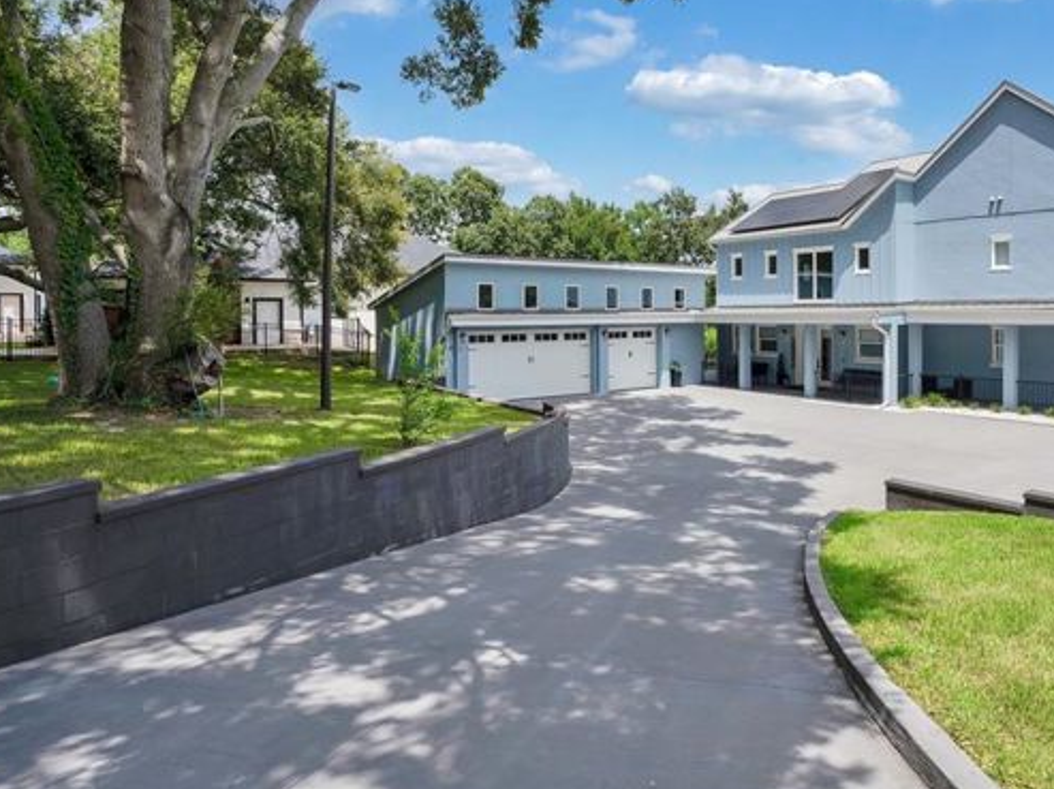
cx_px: 726
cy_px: 318
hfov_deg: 73.4
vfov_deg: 60.5
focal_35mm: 22
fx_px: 669
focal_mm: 16
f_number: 10
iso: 100
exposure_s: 1/160
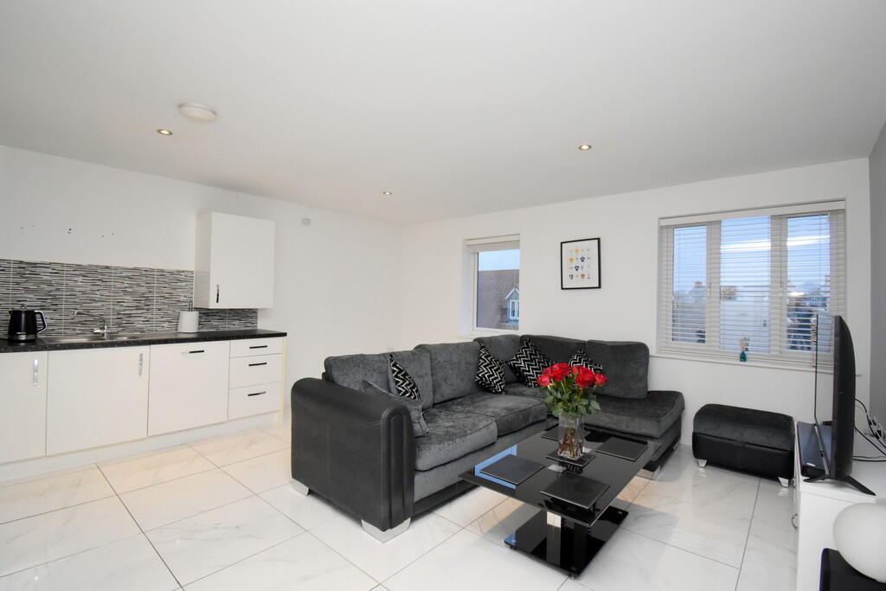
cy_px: 296
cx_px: 443
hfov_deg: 100.4
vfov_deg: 77.3
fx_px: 369
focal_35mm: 15
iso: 1600
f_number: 4.5
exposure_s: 1/125
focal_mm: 10
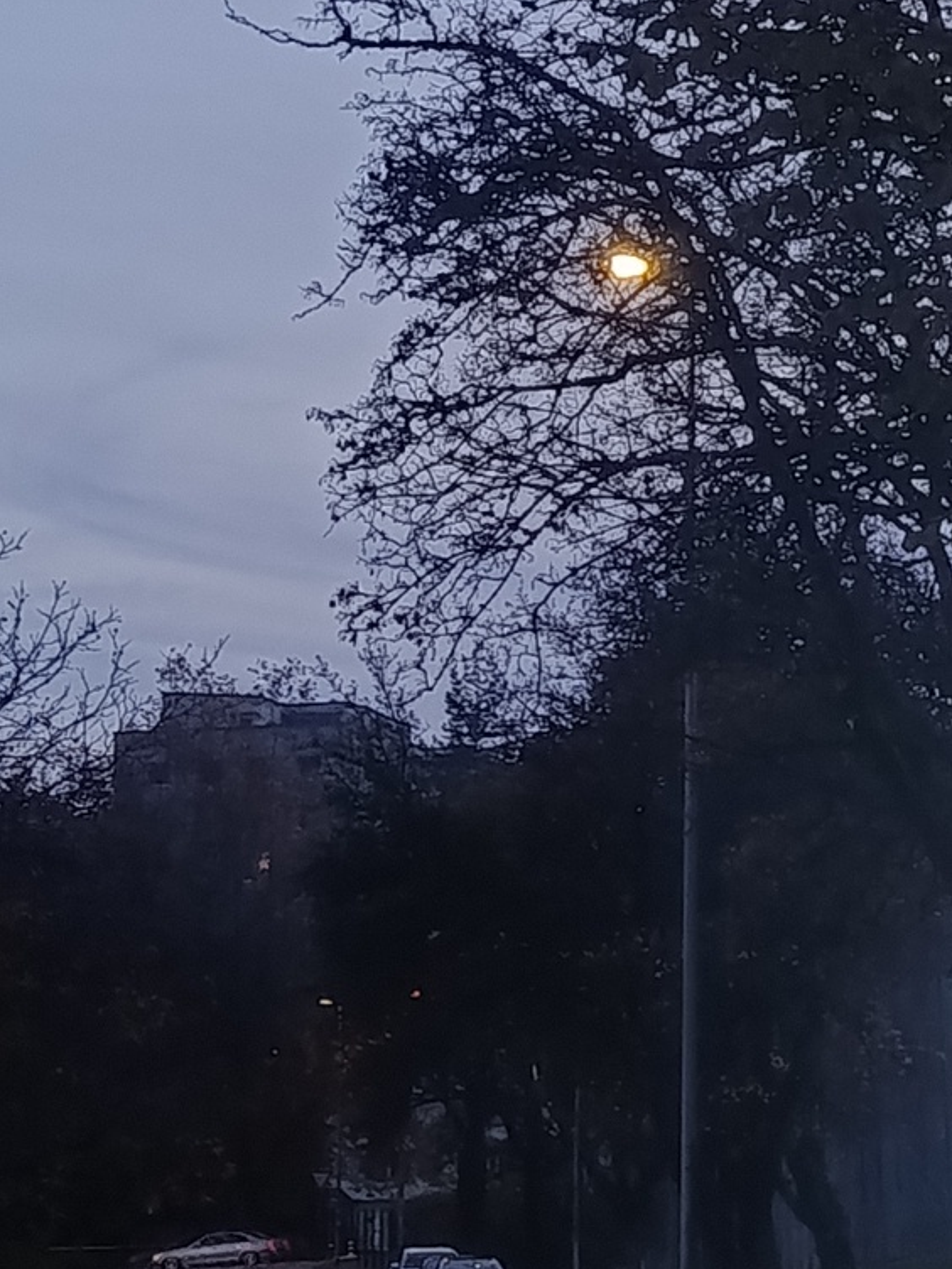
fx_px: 3997
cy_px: 964
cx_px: 1239
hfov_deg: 13.1
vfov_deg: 17.9
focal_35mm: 109
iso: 774
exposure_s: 1/100
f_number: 1.7
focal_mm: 5.24
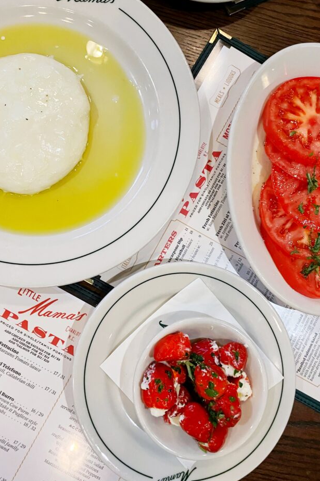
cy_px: 232
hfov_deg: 43.6
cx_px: 157
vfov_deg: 61.9
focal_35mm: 30
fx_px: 400
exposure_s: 1/30
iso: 500
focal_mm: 4.2
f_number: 1.6
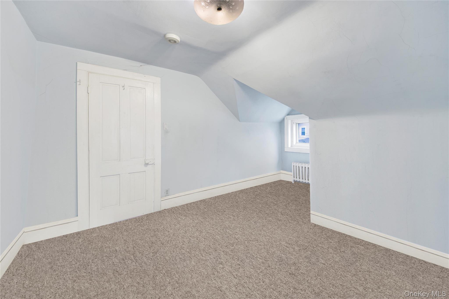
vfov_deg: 90.0
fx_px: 150
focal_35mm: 12
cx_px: 224
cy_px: 150
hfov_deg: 112.6
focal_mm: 8
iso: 100
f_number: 8
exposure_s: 1/3
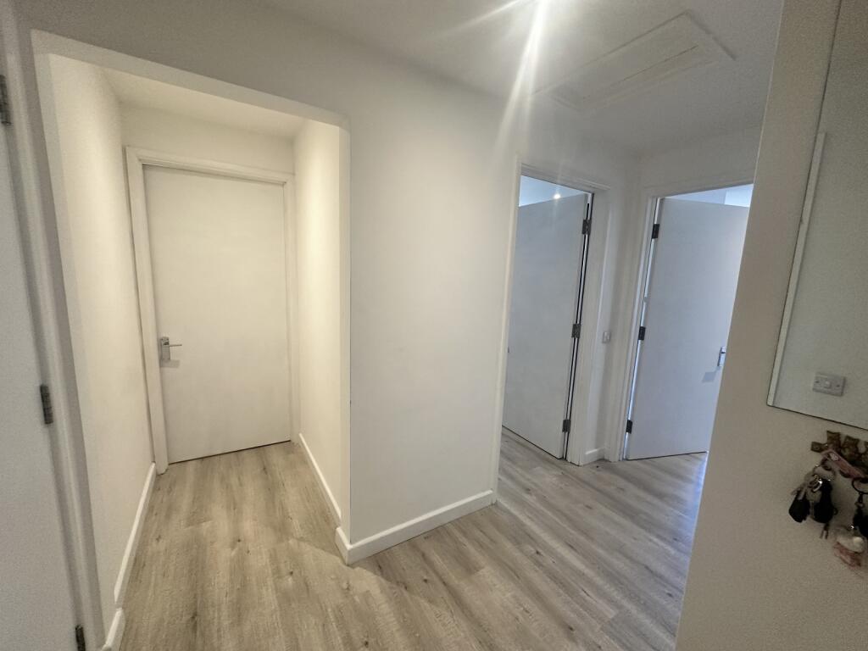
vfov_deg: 85.7
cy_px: 326
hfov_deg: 102.1
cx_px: 434
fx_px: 351
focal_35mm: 14
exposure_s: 1/100
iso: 250
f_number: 2.2
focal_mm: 2.22
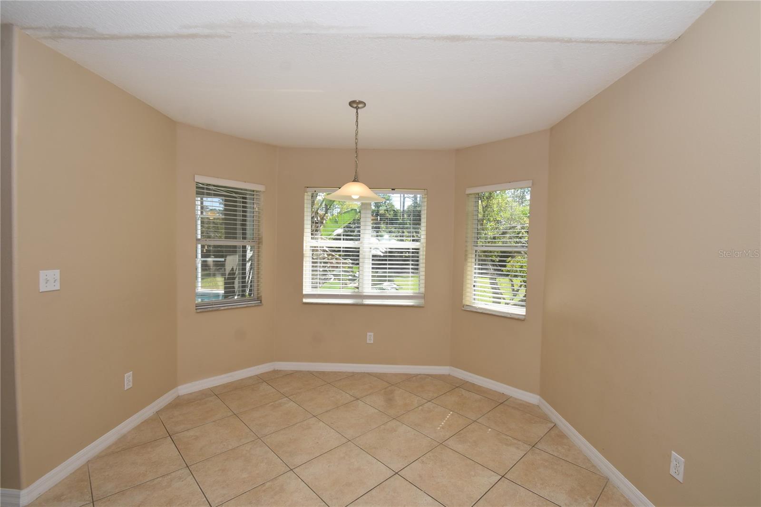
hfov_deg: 100.4
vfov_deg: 77.3
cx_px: 380
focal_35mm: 15
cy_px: 254
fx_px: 317
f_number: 5.6
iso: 140
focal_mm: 10
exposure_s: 1/125
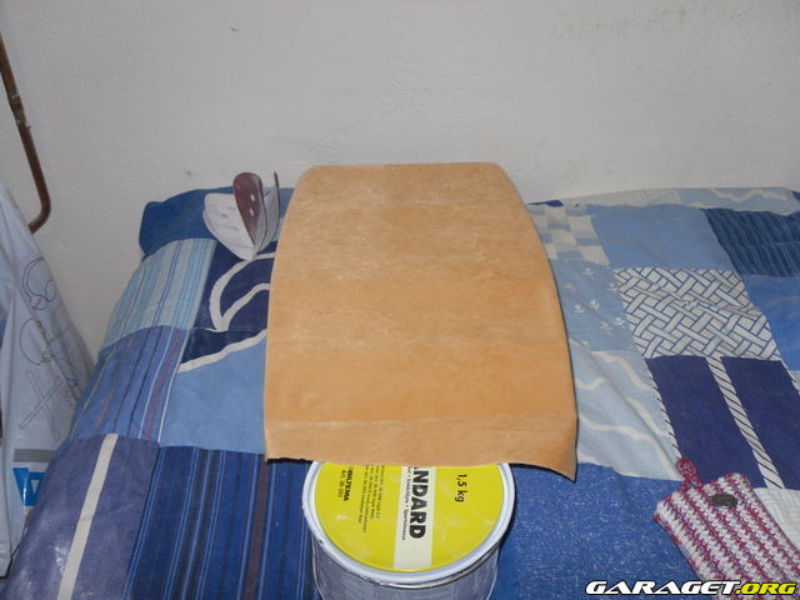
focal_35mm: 35
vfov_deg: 40.7
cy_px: 300
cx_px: 400
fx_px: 809
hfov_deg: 52.6
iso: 80
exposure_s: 1/45
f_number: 3.5
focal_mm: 6.3
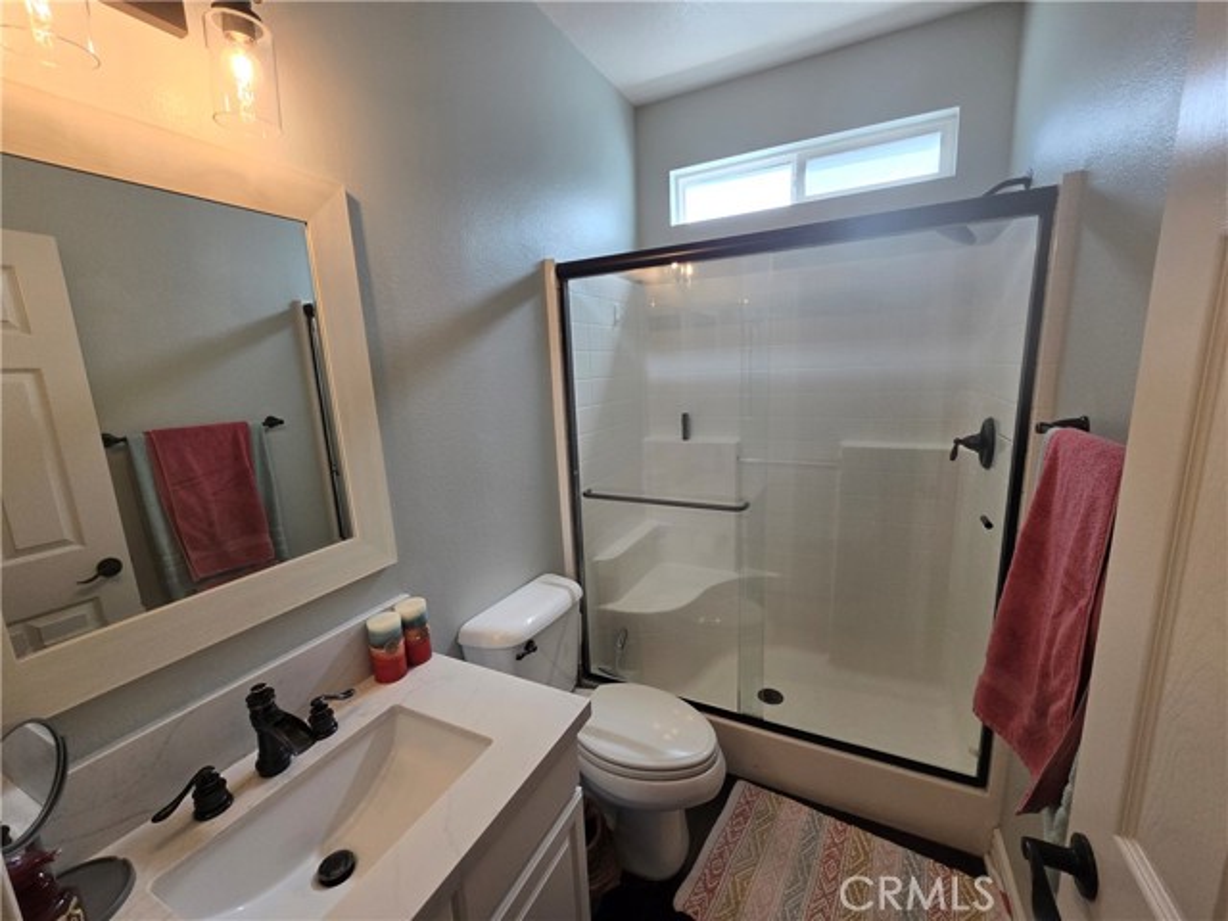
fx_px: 461
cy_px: 460
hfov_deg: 106.2
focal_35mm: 13
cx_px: 614
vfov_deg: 89.9
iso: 100
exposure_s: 1/120
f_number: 2.2
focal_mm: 2.2
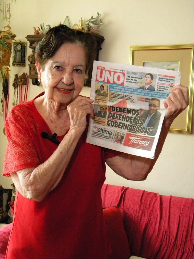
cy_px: 130
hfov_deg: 30.9
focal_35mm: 47
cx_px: 97
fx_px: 351
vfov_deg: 40.4
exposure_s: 1/104
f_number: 3.9
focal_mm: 8.6
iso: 800
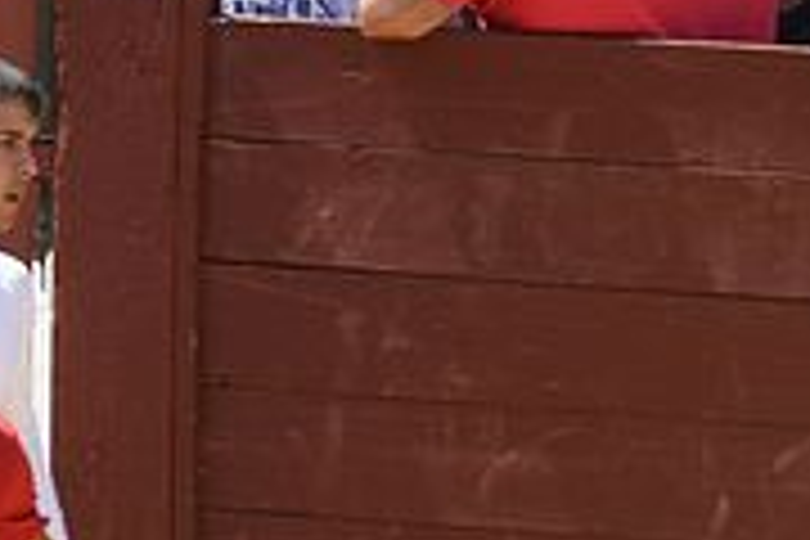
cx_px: -1094
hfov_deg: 3.2
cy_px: 128
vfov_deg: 2.2
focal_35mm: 636
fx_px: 14309
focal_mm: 135
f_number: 8
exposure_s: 1/400
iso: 250
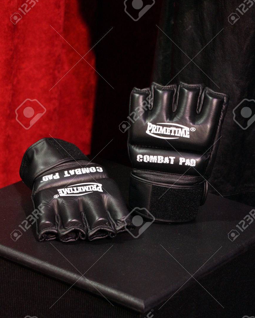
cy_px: 166
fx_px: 1203
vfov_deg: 15.1
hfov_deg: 12.1
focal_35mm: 128
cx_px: 127
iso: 1600
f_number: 5.6
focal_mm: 75
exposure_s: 1/30
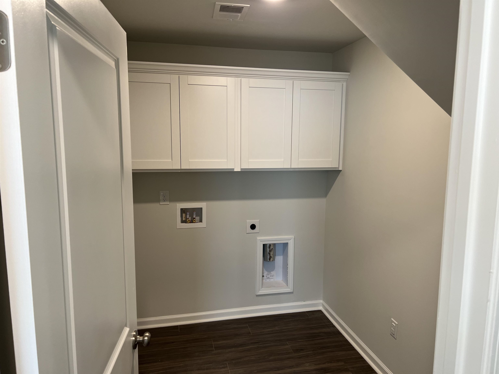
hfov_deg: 67.3
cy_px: 187
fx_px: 375
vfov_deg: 53.1
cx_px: 250
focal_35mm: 26
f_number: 1.5
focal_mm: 5.7
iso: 64
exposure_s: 1/60
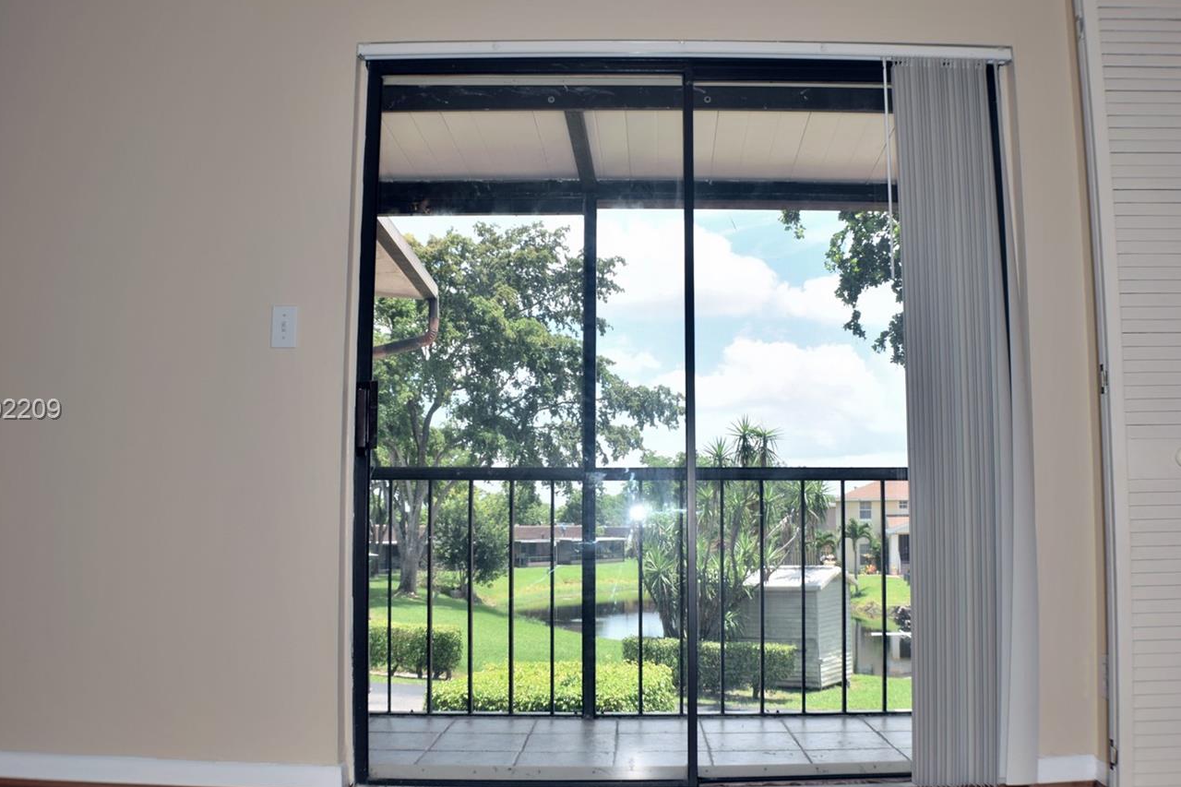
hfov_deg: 43.5
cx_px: 659
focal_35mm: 45
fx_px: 1476
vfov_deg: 29.9
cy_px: 411
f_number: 6.3
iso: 100
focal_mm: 24
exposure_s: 1/160
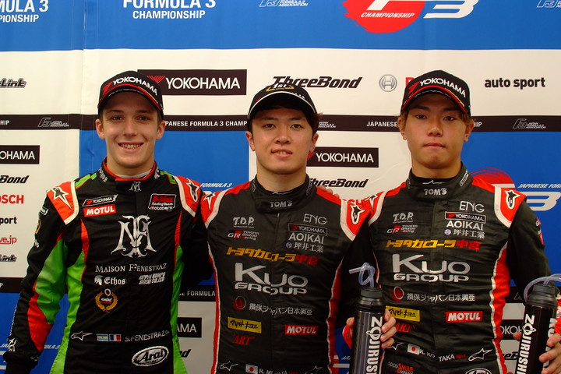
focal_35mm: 42
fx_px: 654
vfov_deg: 31.9
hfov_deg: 46.4
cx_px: 280
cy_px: 187
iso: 400
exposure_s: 1/60
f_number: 5.6
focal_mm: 28
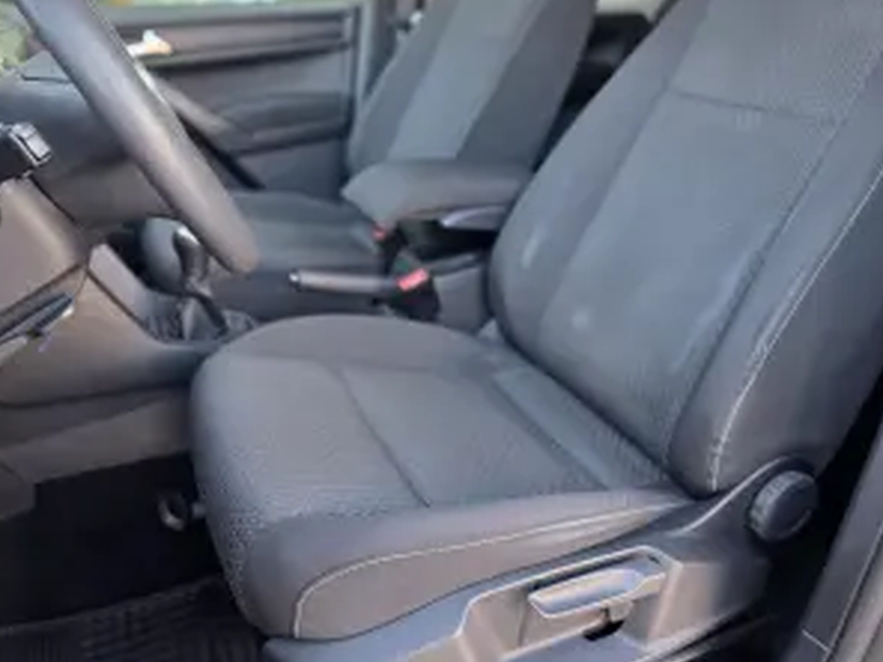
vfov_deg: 49.7
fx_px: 714
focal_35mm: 28
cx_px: 397
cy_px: 301
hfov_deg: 63.3
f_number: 1.7
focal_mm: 6.3
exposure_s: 1/100
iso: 160
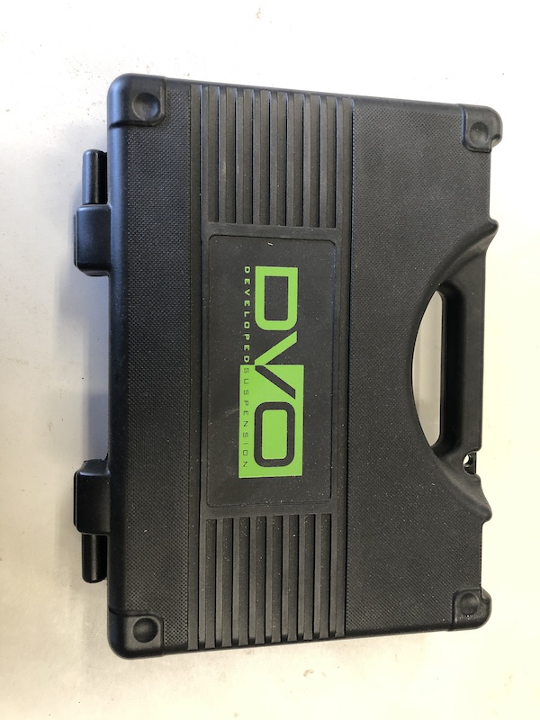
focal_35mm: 28
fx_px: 582
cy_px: 360
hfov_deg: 49.7
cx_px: 270
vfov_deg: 63.4
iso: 40
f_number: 1.8
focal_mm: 3.99
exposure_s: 1/30
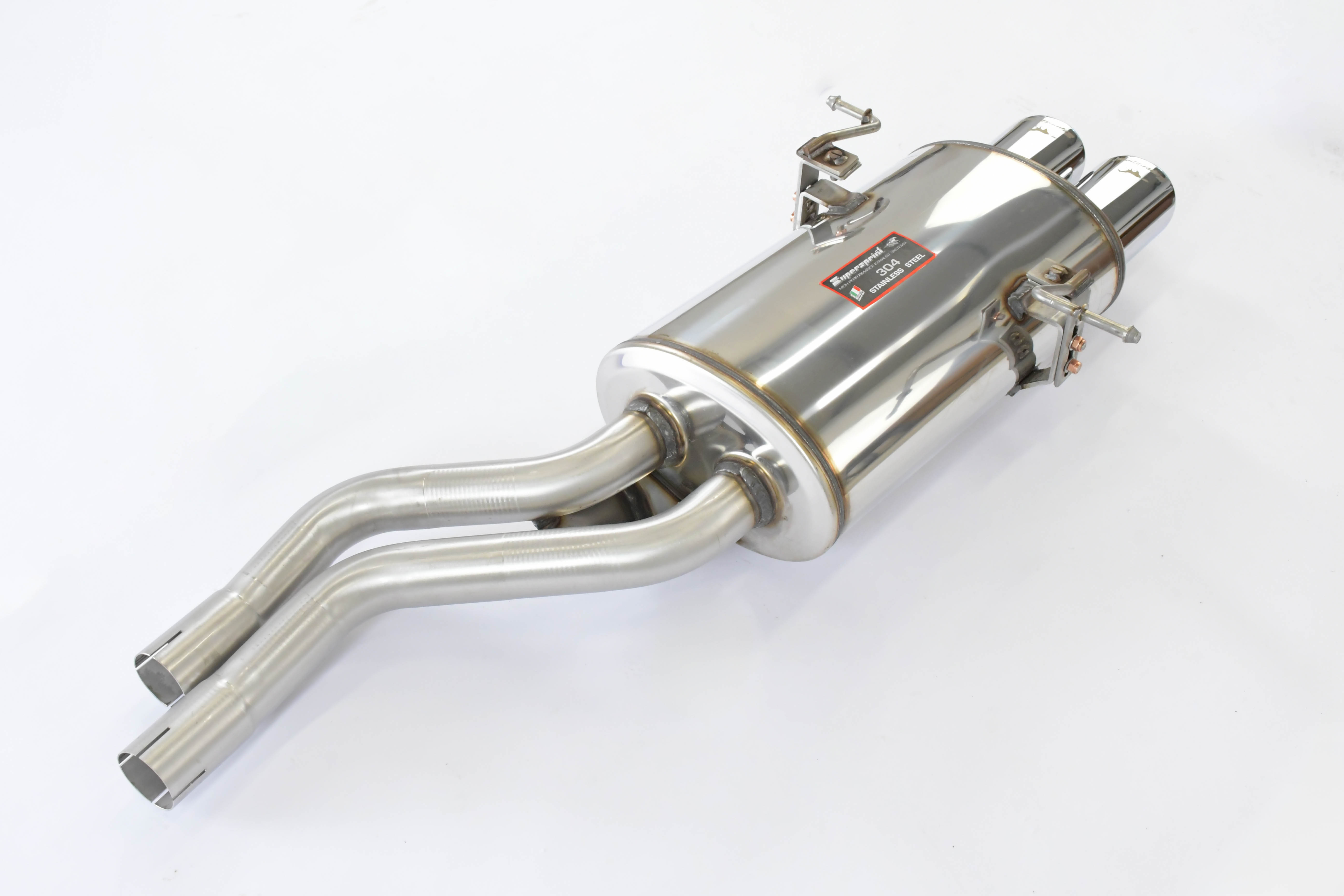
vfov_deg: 29.9
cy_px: 448
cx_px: 672
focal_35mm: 45
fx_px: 1680
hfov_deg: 43.6
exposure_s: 1/160
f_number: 10
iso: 4000
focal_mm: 30
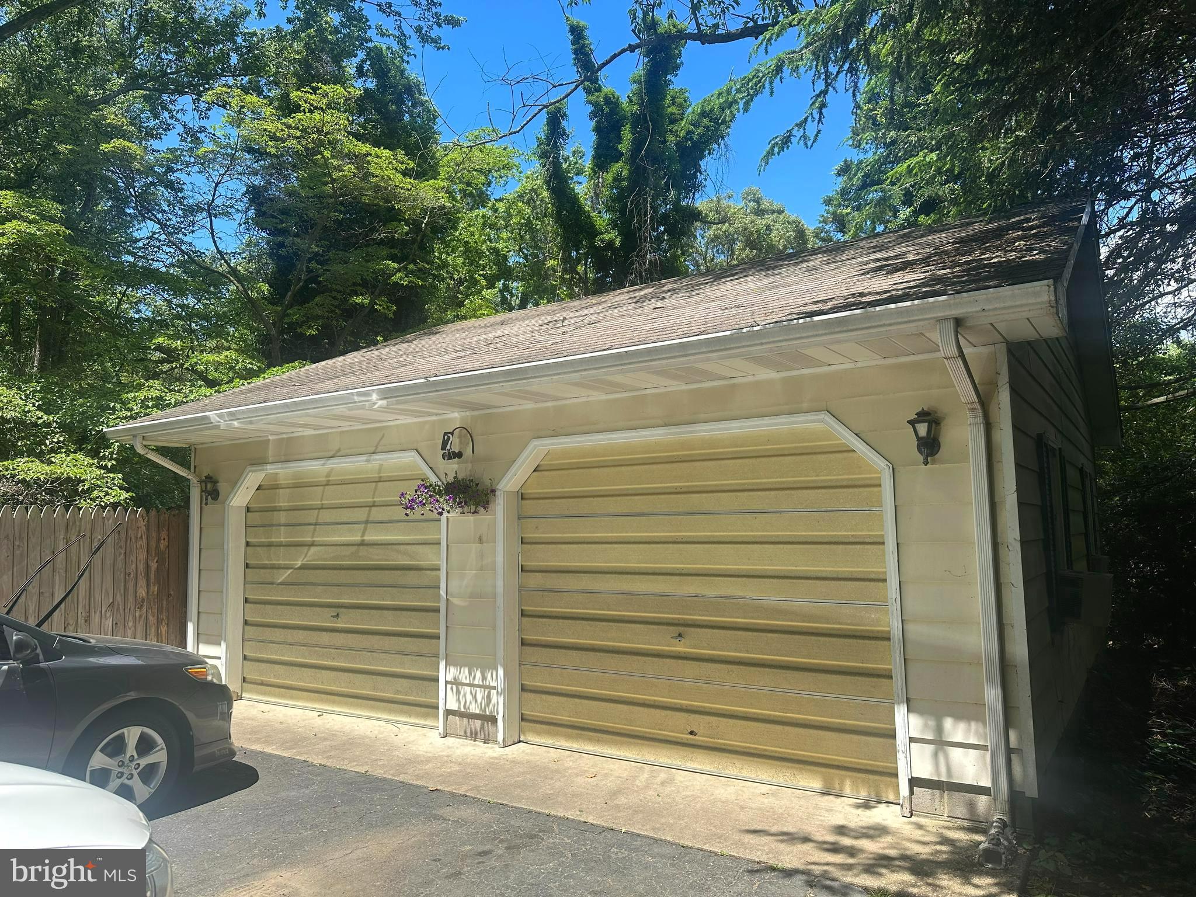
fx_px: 829
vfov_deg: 56.8
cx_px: 598
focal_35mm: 24
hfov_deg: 71.6
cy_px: 448
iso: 80
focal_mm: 6.86
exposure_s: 1/1779
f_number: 1.78
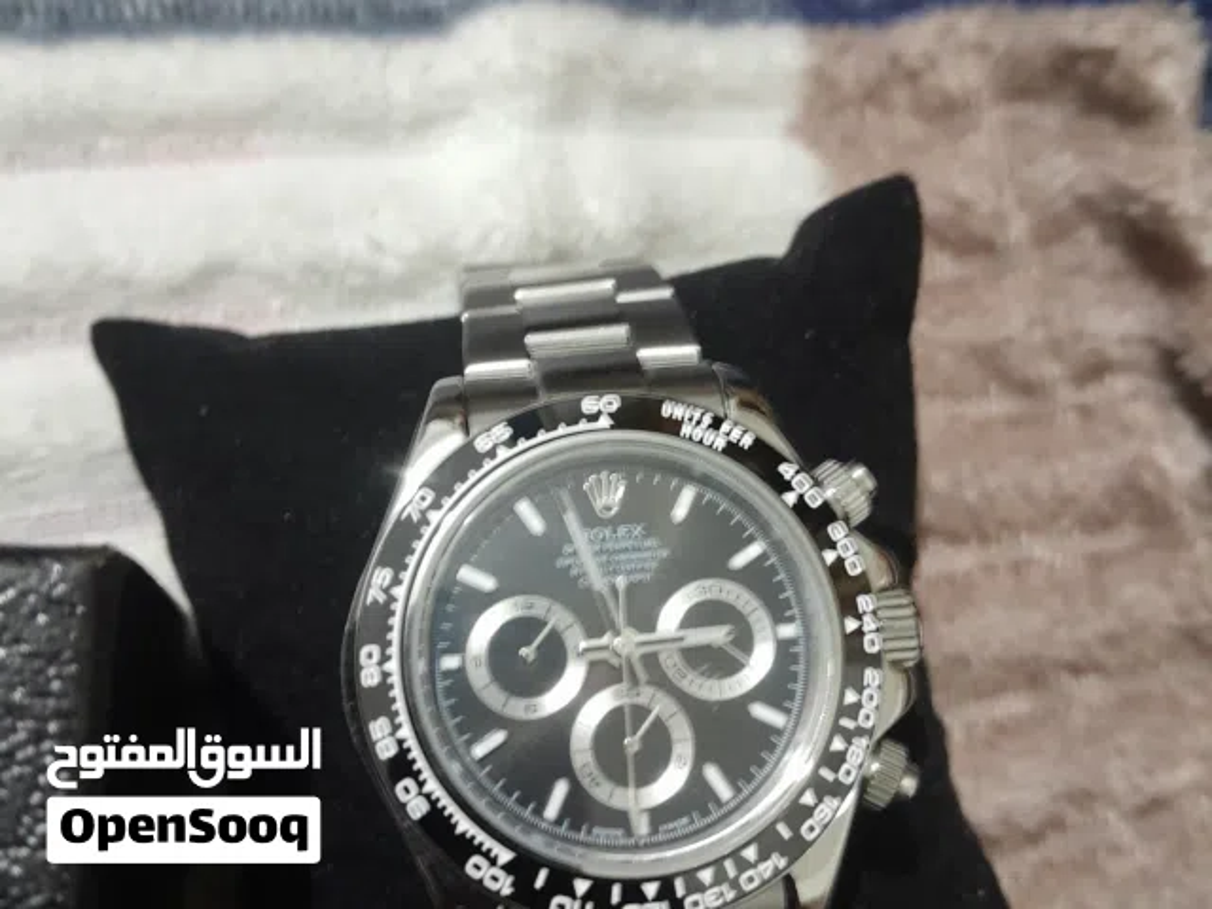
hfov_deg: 67.3
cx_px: 606
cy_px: 454
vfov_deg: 53.1
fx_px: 910
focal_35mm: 26
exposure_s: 1/10
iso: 640
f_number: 1.8
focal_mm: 3.98
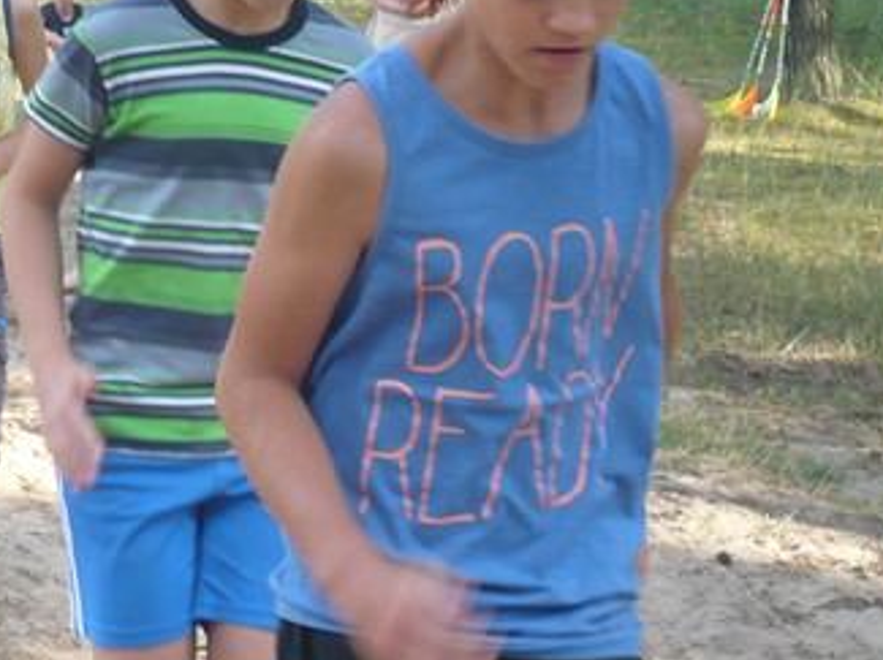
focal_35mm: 122
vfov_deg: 12.1
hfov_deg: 16.0
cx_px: 171
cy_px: 407
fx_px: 3109
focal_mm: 10.9
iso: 200
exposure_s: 1/125
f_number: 3.9
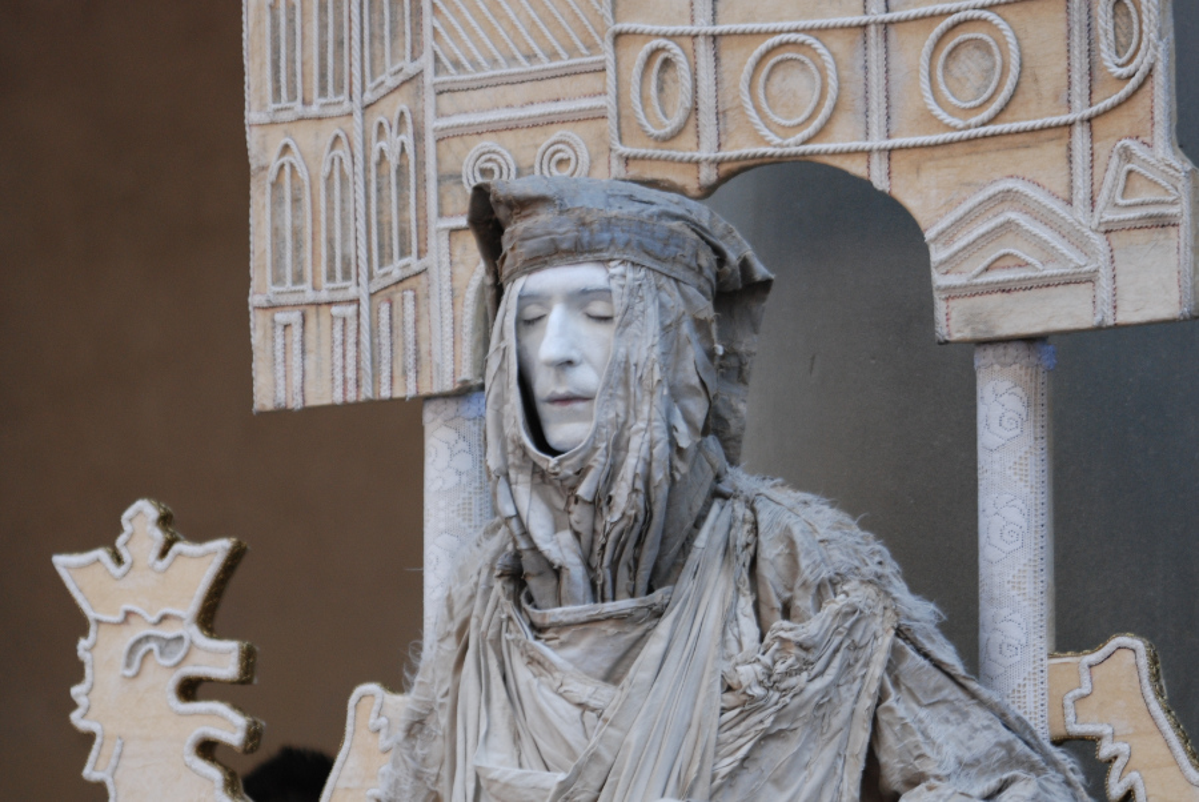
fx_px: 6101
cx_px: 600
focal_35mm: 183
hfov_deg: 11.2
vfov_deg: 7.5
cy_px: 401
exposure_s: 1/320
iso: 320
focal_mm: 122
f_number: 4.5
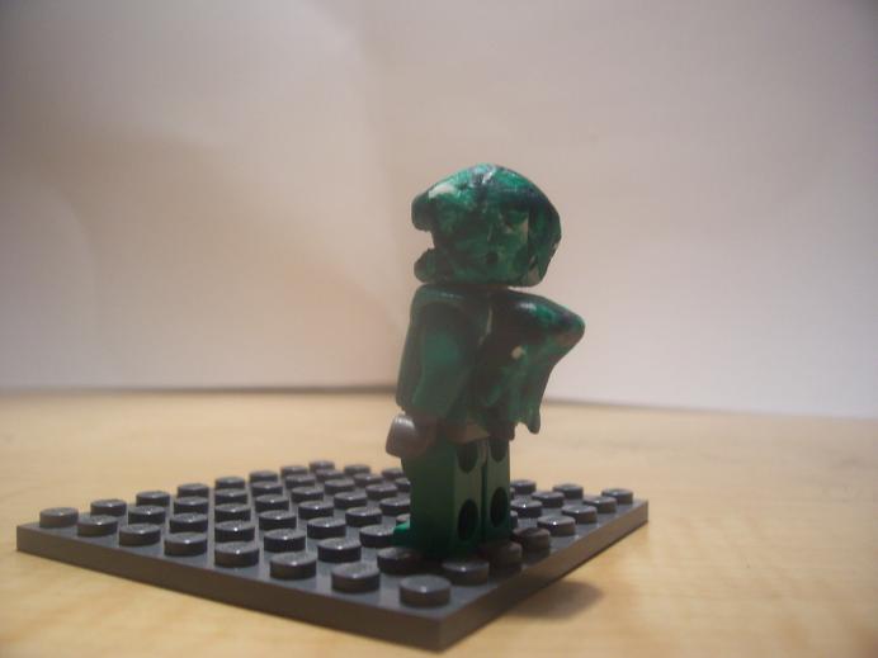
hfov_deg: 54.0
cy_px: 329
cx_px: 439
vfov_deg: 41.8
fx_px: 862
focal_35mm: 34
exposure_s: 1/38
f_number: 2.7
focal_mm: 5.6
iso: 80
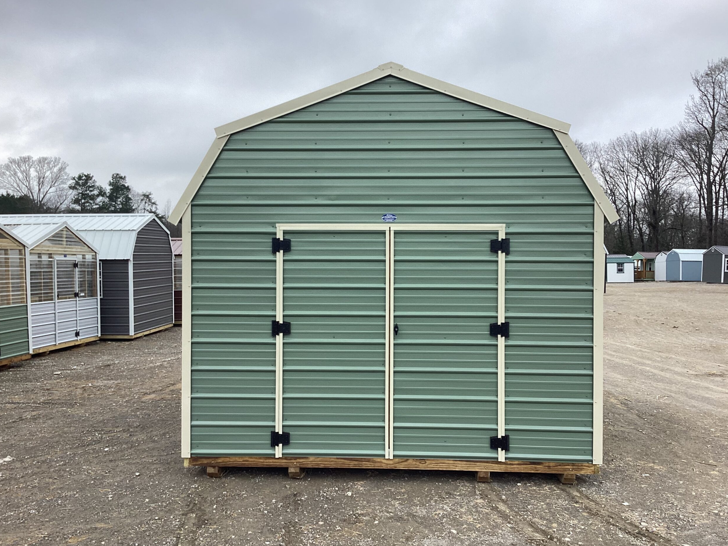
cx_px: 364
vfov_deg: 44.2
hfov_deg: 56.8
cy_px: 272
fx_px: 673
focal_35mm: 32
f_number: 2.4
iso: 25
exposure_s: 1/302
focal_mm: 3.3
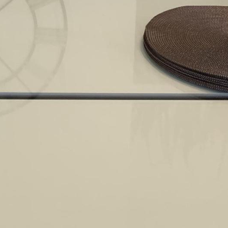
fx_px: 648
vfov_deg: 17.1
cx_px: 74
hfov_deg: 19.9
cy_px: -159
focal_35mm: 87
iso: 125
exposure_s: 1/60
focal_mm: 4.25
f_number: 1.8
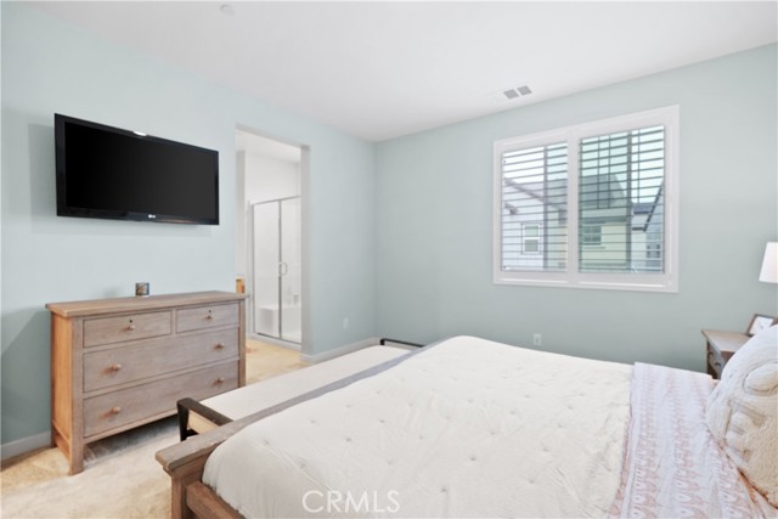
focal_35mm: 16
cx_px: 389
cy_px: 260
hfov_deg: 96.7
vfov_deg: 73.8
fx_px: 346
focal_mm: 16
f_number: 4
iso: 800
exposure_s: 1/15
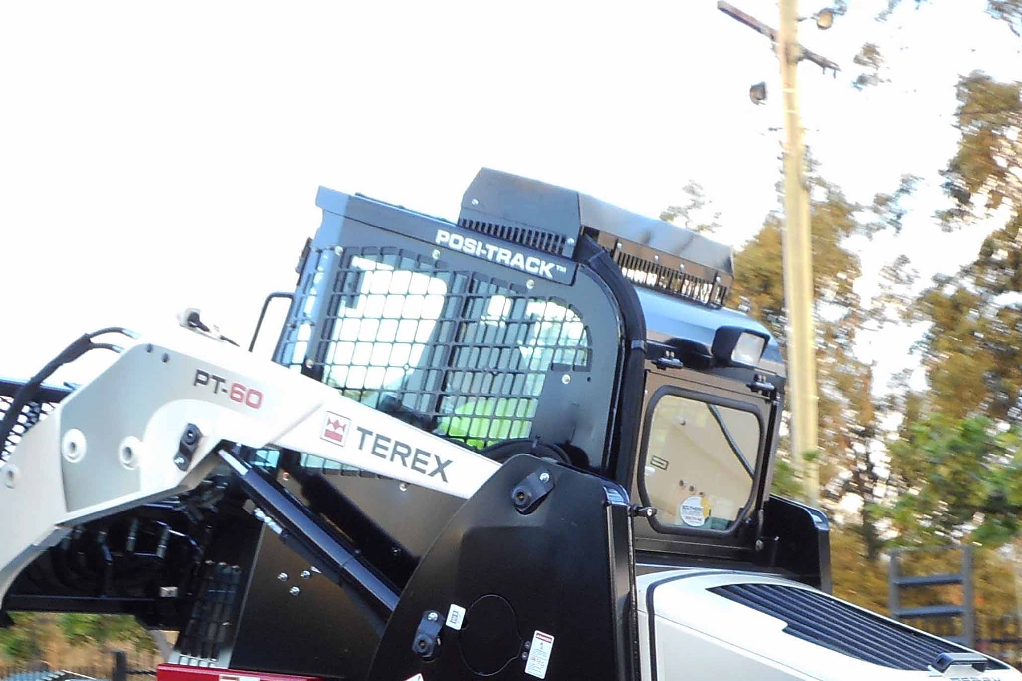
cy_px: 790
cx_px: 481
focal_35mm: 65
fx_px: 1845
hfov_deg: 31.0
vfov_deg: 19.8
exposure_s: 1/30
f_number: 3.7
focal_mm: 4.5
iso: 80
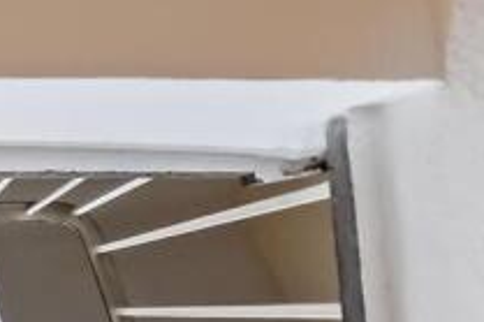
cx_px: -108
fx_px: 631
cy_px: 393
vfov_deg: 25.5
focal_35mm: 47
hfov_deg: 33.5
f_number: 3.5
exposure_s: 1/160
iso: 800
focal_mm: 10
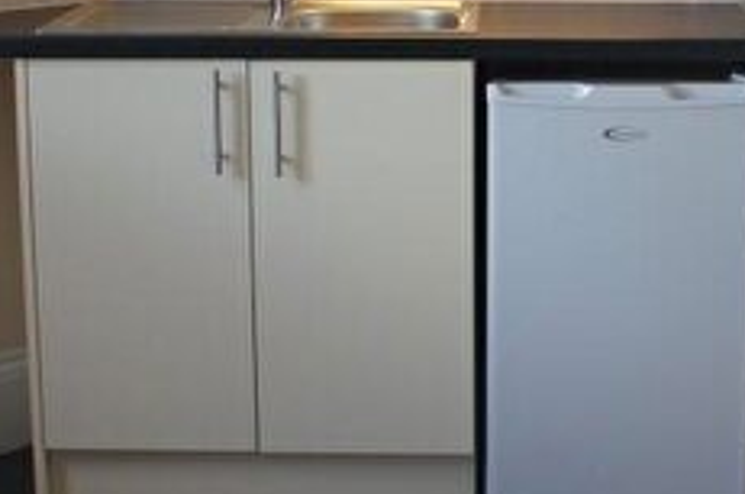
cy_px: 131
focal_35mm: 87
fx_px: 1787
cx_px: 500
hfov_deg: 23.4
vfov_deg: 15.7
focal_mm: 19
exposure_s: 1/60
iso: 200
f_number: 5.6
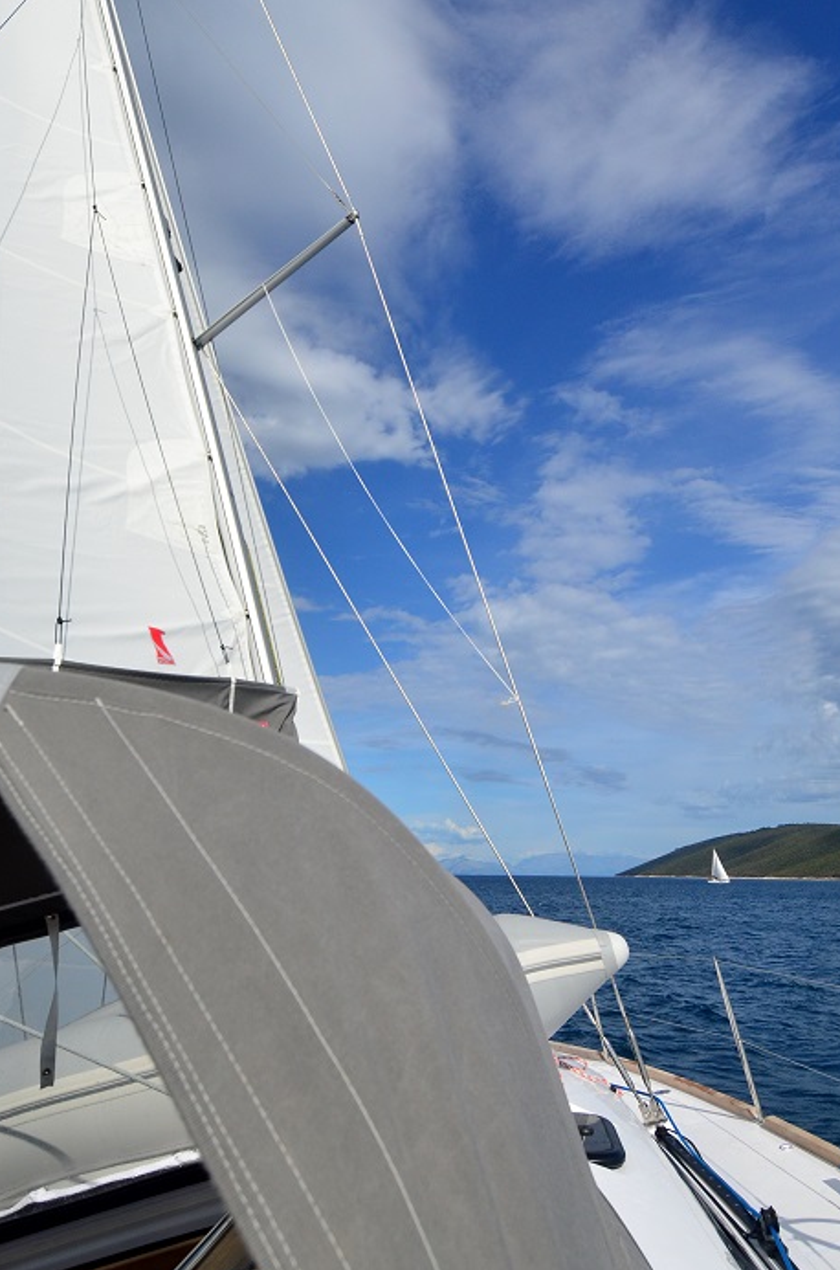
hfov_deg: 49.3
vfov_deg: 69.0
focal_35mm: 26
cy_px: 531
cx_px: 410
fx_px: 915
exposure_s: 1/5000
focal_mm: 12
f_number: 5.6
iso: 400
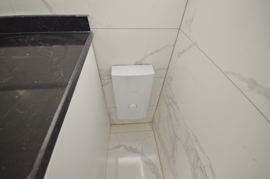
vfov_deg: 77.1
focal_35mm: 15
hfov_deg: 100.5
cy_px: 90
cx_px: 135
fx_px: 112
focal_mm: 10
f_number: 4
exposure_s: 1/60
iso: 800
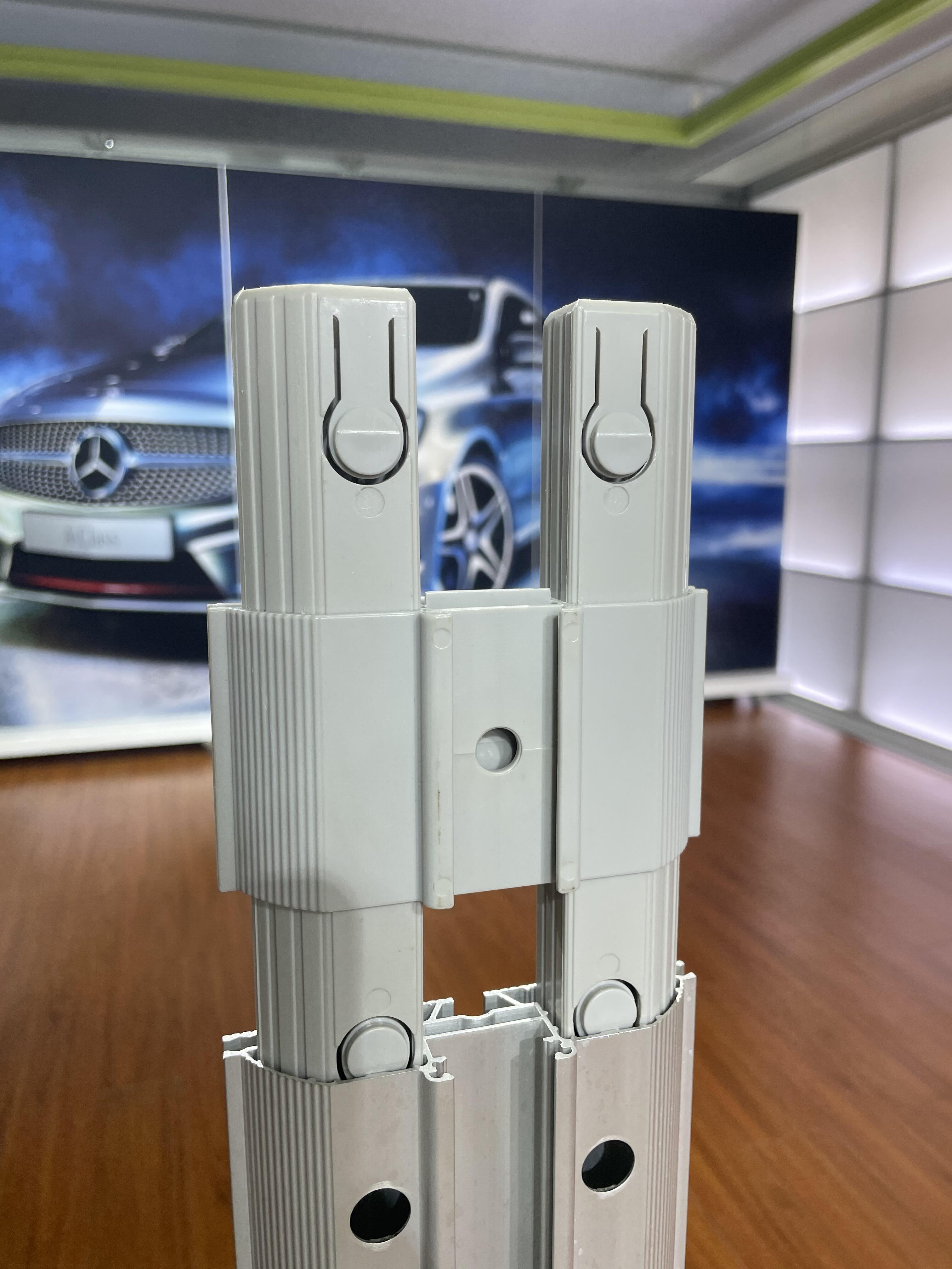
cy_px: 634
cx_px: 476
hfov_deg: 53.1
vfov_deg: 67.3
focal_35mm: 26
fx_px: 953
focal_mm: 4.2
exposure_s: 1/100
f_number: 1.6
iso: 80
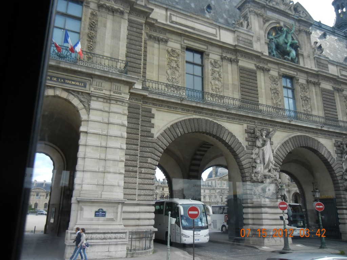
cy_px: 130
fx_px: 301
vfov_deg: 46.8
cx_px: 174
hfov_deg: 60.0
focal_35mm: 30
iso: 160
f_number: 3.5
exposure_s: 1/650
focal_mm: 5.4
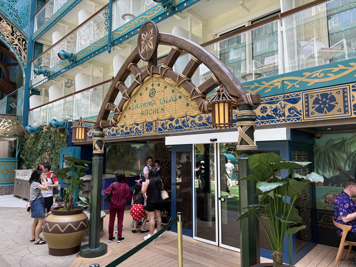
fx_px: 247
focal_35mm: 24
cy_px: 134
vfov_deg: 56.8
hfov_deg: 71.6
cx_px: 178
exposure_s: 1/344
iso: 80
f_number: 1.78
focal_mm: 6.76
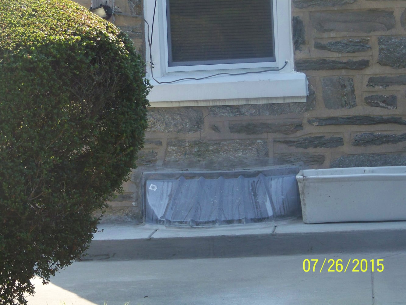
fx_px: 1607
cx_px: 203
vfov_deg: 10.8
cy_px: 152
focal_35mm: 137
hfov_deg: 14.4
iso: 200
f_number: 3.2
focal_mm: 22.2
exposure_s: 1/800
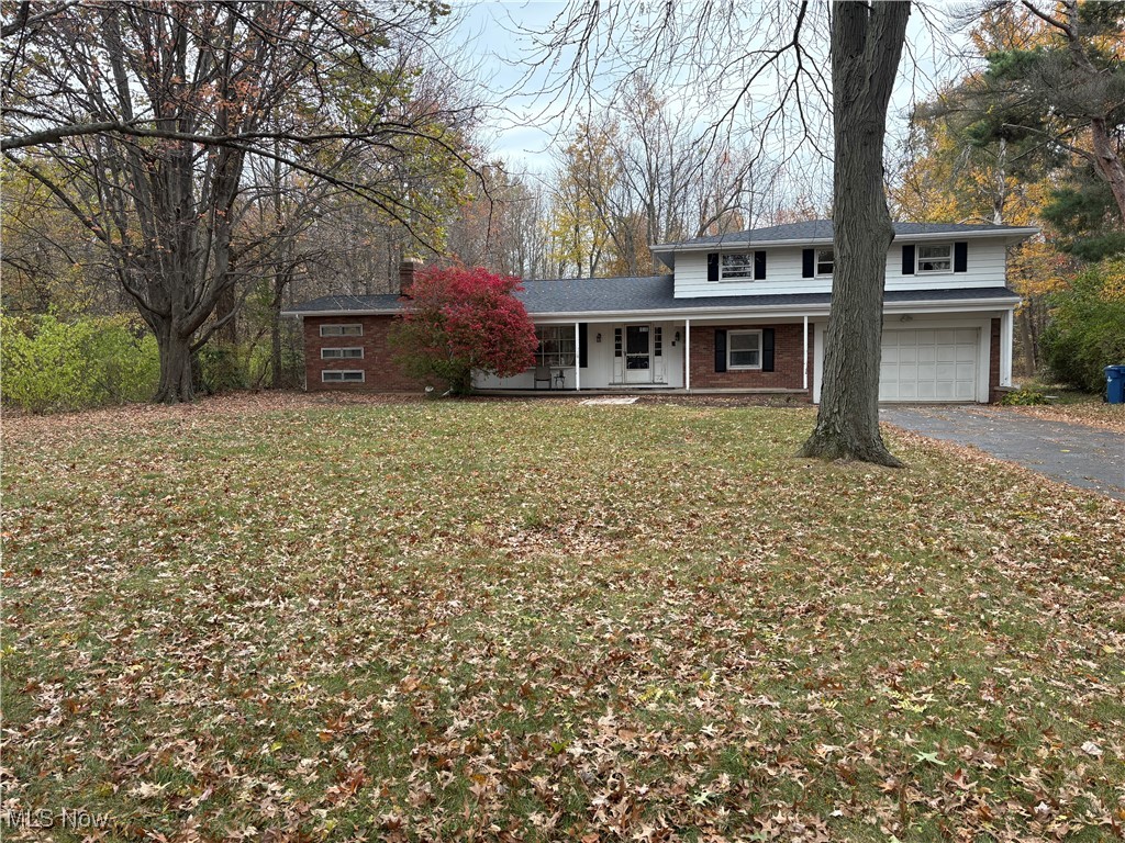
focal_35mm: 26
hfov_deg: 67.3
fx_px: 845
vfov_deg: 53.1
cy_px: 422
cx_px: 562
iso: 64
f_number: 1.6
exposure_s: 1/435
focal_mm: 5.96
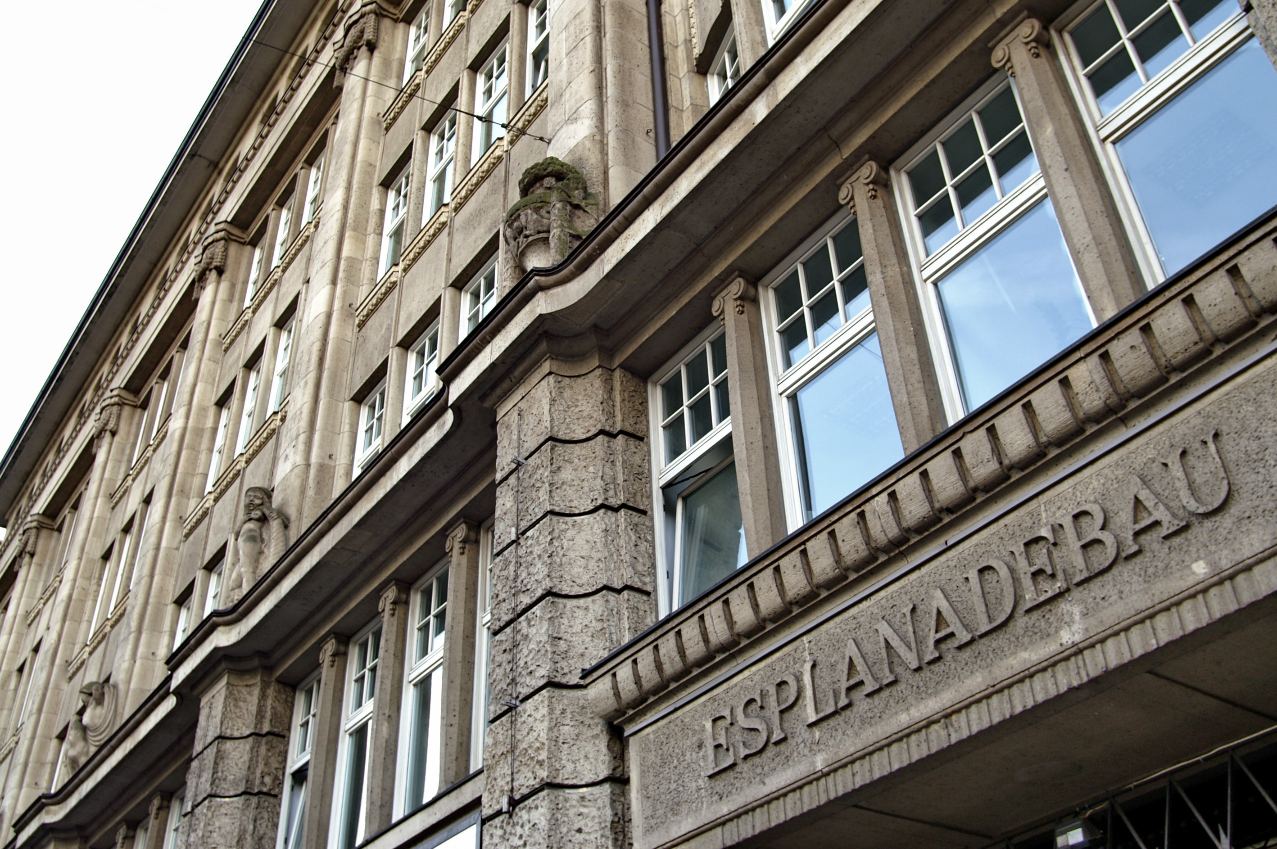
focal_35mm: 35
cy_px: 400
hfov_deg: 54.5
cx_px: 652
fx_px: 1240
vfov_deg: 37.8
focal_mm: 22
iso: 200
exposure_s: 1/50
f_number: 5.6
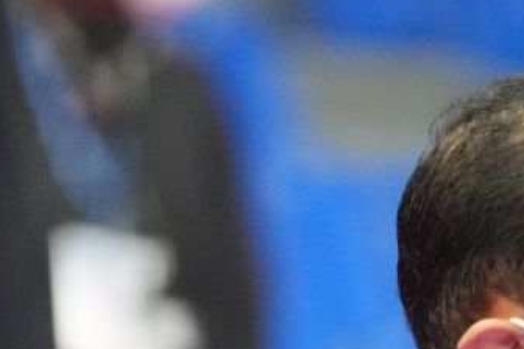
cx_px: 866
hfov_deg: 1.9
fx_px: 15588
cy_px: 871
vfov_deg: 1.3
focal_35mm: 1071
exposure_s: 1/1000
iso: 6400
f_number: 2.8
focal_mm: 200
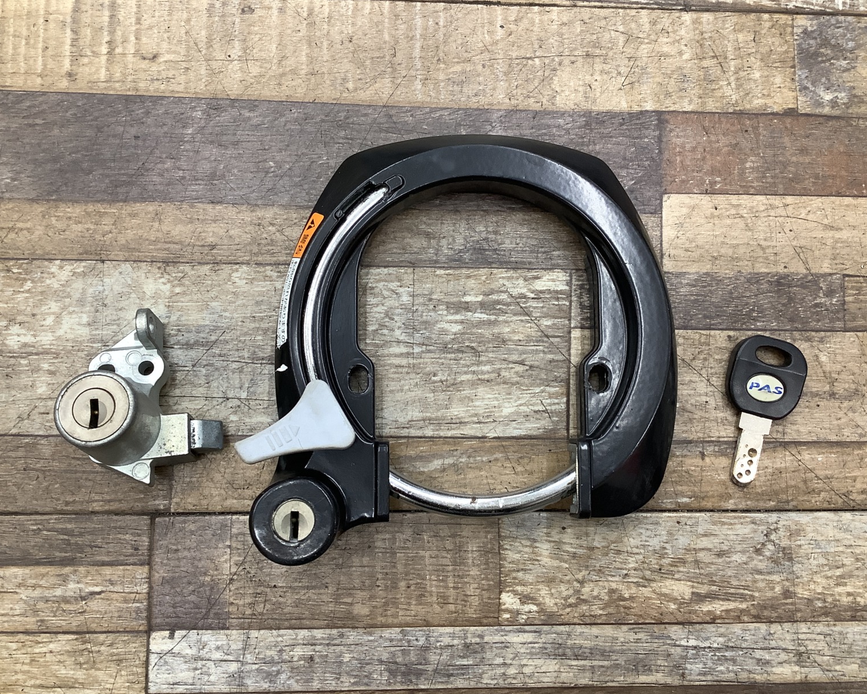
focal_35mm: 33
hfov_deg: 54.2
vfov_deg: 44.6
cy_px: 344
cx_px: 442
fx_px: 847
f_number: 2.4
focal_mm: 3.3
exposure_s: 1/50
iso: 125
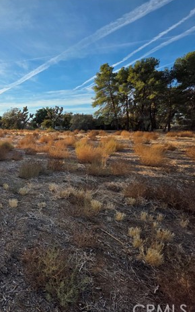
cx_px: -15
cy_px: 159
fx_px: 162
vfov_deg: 88.0
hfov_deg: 47.0
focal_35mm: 19
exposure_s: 1/1659
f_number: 1.9
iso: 40
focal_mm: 2.2
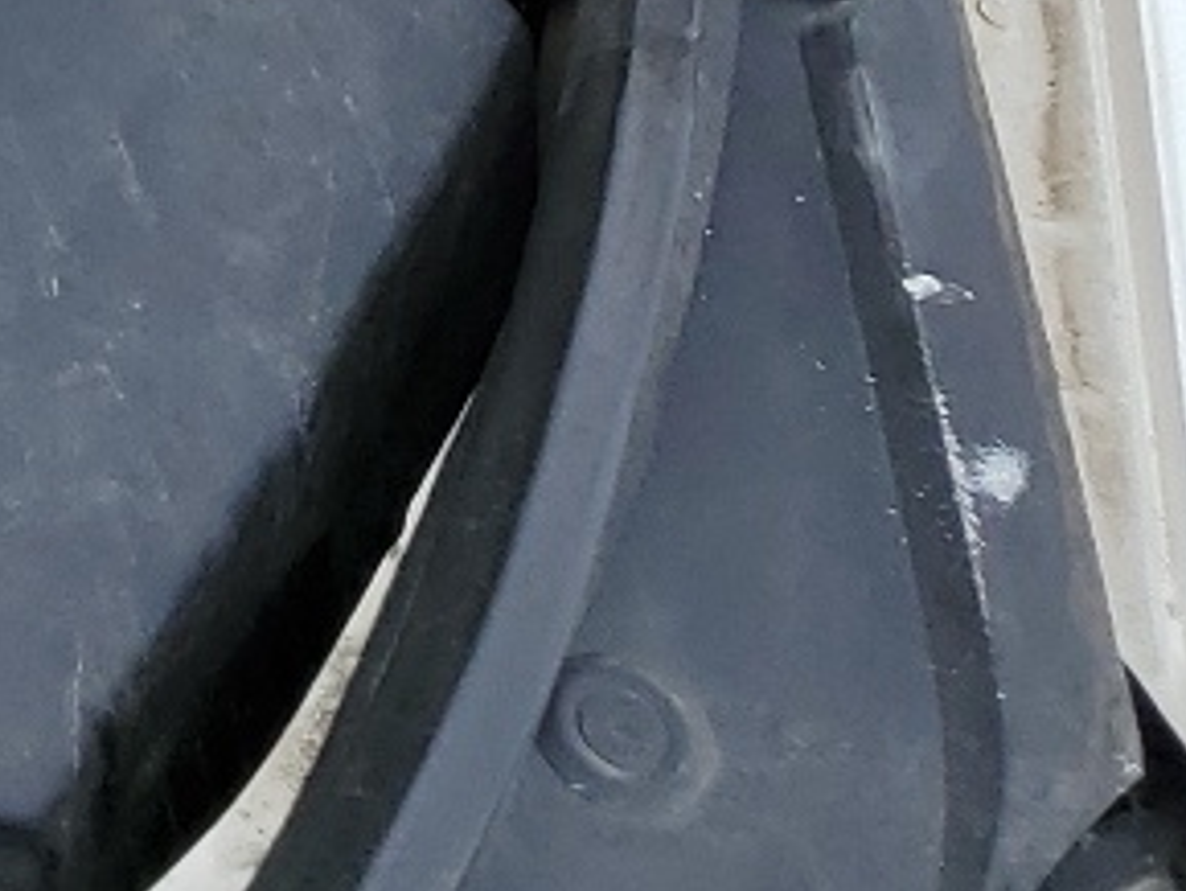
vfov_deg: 9.1
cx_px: -1617
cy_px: -1400
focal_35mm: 144
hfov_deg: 11.5
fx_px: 4936
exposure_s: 1/1250
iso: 50
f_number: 1.5
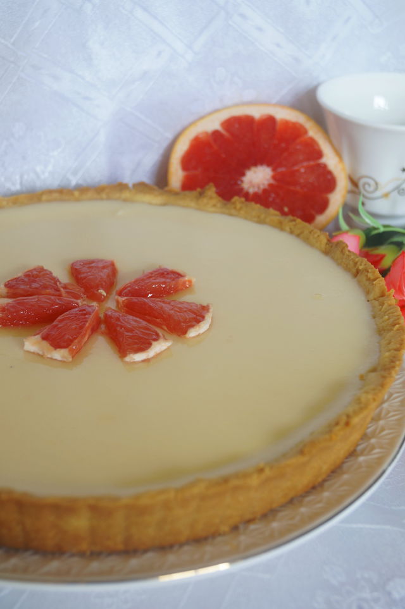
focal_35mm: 52
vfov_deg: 37.9
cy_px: 304
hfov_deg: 25.7
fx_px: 888
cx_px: 202
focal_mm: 35
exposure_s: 1/3
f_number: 5.6
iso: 100
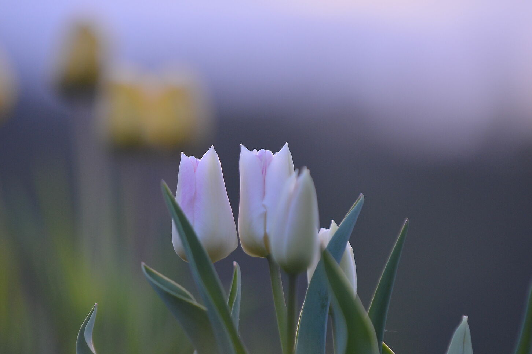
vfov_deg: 4.6
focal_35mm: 298
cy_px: 276
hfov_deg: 6.9
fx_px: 4402
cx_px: 187
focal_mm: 180
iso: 400
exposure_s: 1/1000
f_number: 3.2
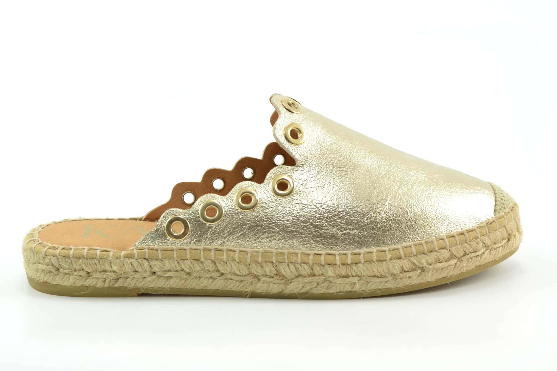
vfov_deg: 20.6
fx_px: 1021
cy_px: 186
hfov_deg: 30.5
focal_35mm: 66
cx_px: 278
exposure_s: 1/50
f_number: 9
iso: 400
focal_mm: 44
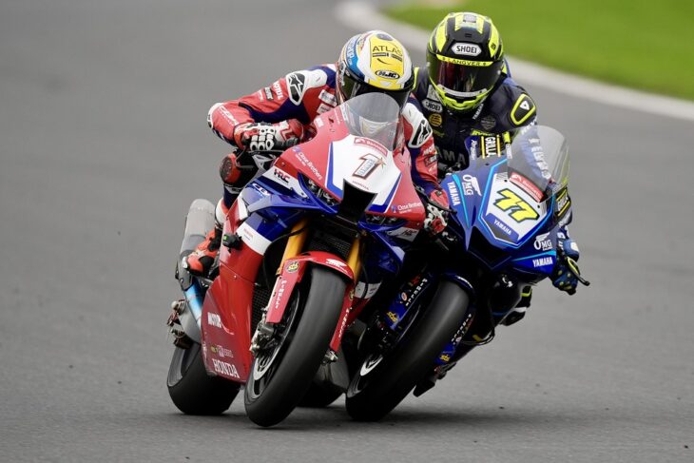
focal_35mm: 900
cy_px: 232
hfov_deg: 2.3
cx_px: 347
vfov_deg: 1.5
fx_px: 17352
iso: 800
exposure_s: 1/800
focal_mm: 600
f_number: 4
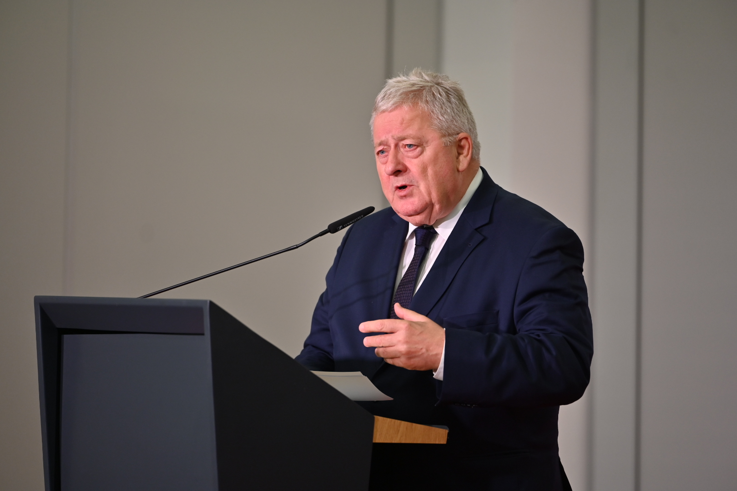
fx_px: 3685
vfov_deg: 7.6
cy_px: 246
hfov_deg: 11.4
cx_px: 368
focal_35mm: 180
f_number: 2.8
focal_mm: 180
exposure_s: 1/200
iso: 400
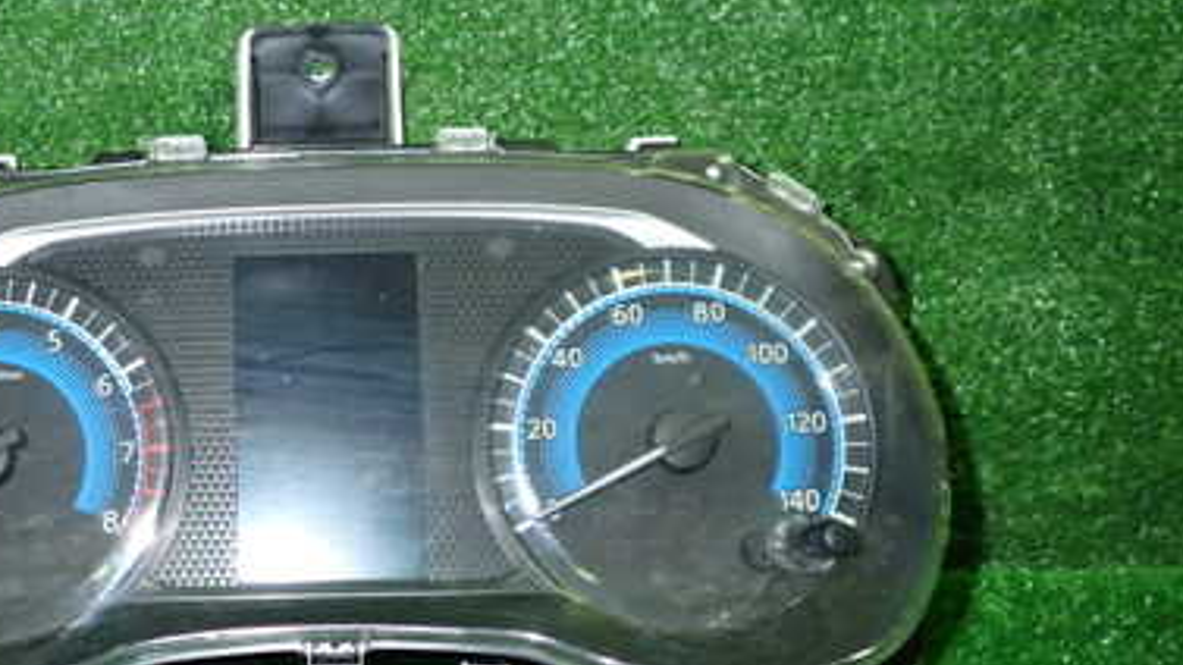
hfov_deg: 38.8
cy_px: 342
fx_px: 1631
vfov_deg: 23.1
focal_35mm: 52
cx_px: 292
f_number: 6.3
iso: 640
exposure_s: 1/30
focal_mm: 5.4
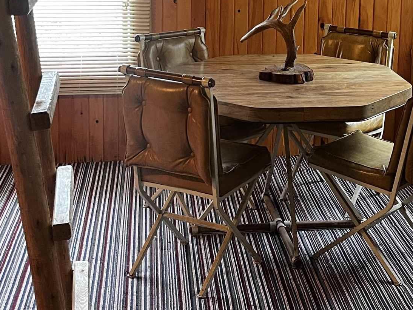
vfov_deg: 19.8
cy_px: 27
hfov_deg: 26.5
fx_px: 871
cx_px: 277
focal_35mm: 73
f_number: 1.6
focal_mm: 5.1
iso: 250
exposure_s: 1/60
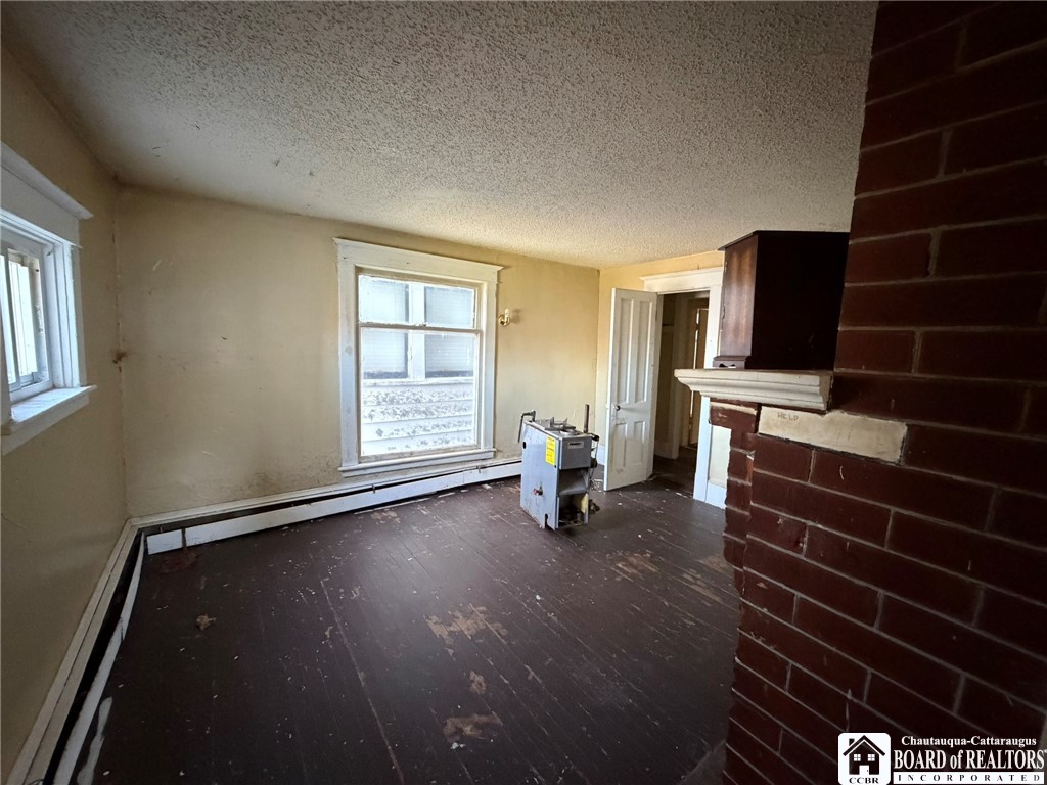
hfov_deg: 102.1
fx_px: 423
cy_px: 392
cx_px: 524
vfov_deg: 85.7
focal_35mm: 14
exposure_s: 1/56
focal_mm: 2.22
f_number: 2.2
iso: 1250
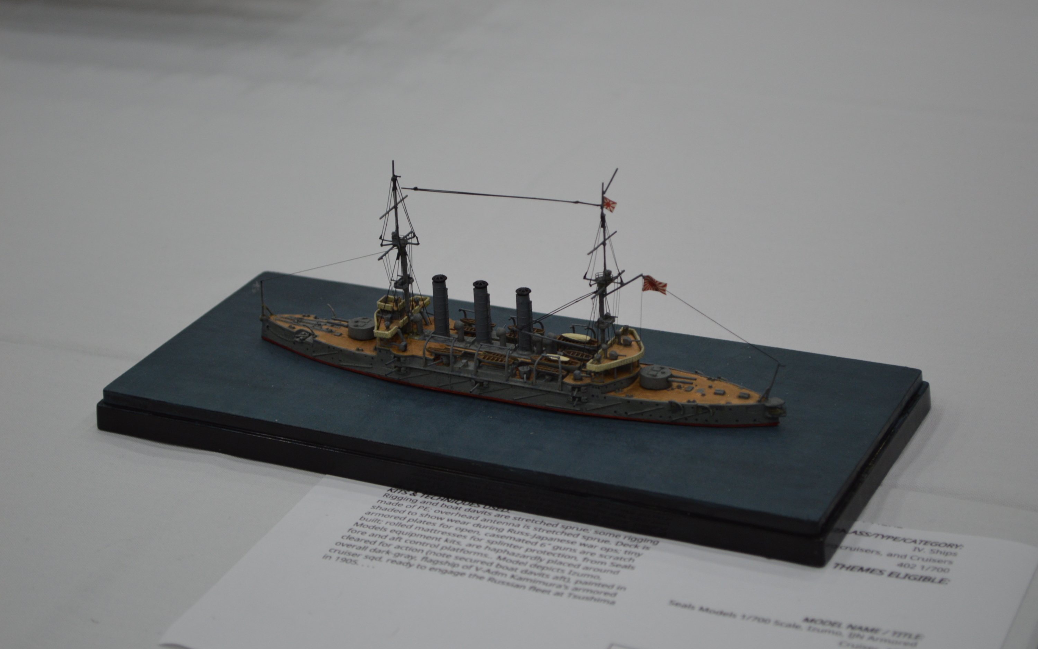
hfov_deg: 24.5
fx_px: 2391
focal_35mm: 85
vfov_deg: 15.5
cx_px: 521
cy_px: 324
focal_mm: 55
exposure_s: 1/60
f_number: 5.6
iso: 400
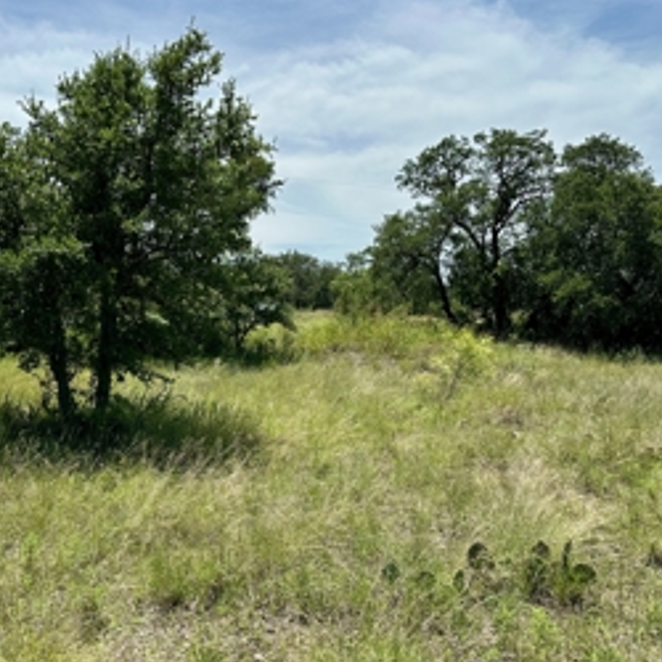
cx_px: 297
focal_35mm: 34
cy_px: 326
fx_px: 736
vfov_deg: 48.4
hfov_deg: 48.4
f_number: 1.78
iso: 80
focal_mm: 6.86
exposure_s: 1/5848
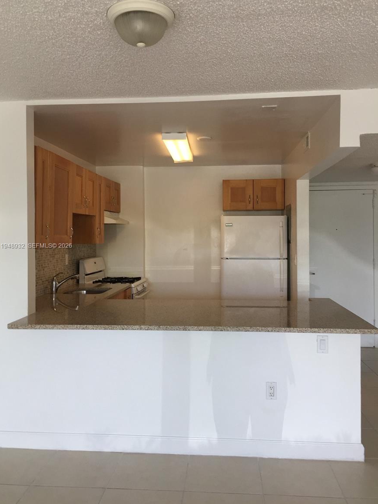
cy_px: 246
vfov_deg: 60.0
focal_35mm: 30
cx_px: 187
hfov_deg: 46.8
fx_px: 437
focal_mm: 4.15
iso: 50
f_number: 2.2
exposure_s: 1/120
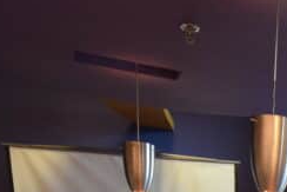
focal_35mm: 63
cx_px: 305
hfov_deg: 29.2
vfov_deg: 16.1
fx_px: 503
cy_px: 397
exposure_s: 1/80
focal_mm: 10
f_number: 4.5
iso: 800
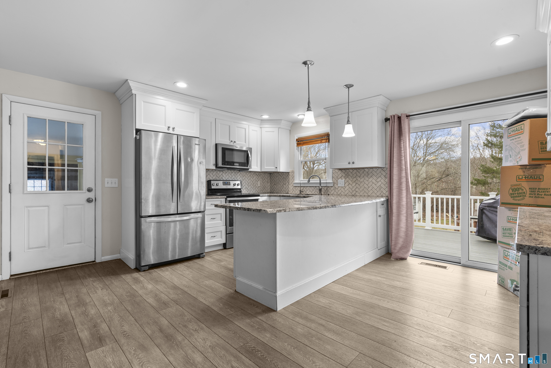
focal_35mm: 16
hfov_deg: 96.7
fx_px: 245
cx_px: 276
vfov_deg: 73.7
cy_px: 184
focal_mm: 16
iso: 200
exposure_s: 1/1.25
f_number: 9
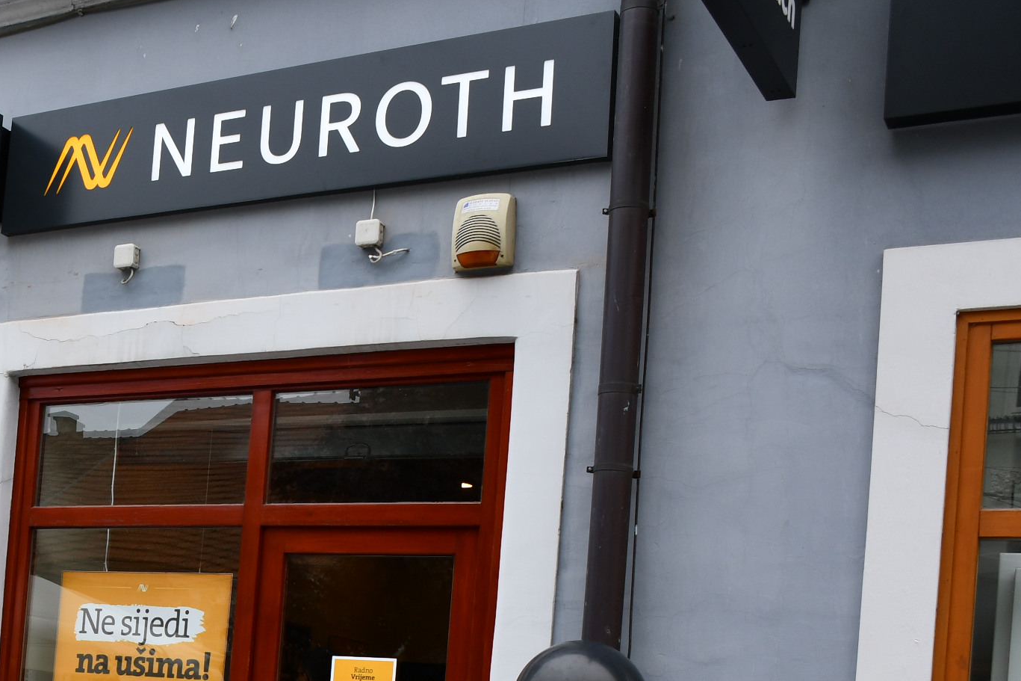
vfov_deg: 23.6
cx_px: 16
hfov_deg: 33.4
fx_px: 1560
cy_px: 675
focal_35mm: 55
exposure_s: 1/250
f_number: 6.3
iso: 200
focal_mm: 18
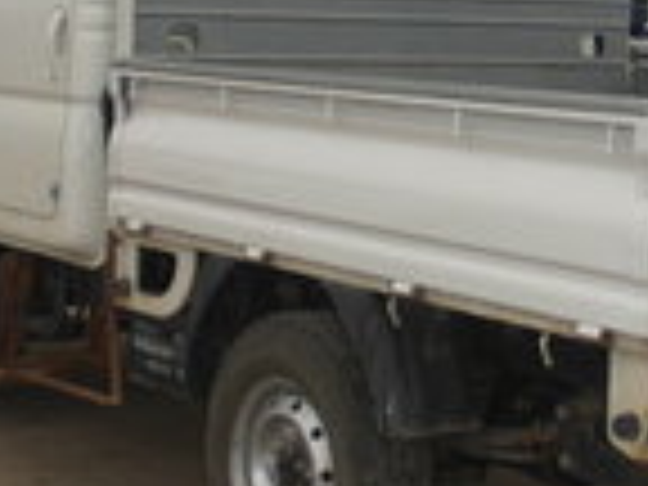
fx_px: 1872
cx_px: 414
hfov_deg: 19.6
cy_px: 108
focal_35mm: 100
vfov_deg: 14.7
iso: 50
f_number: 3.1
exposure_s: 1/320
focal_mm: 6.3
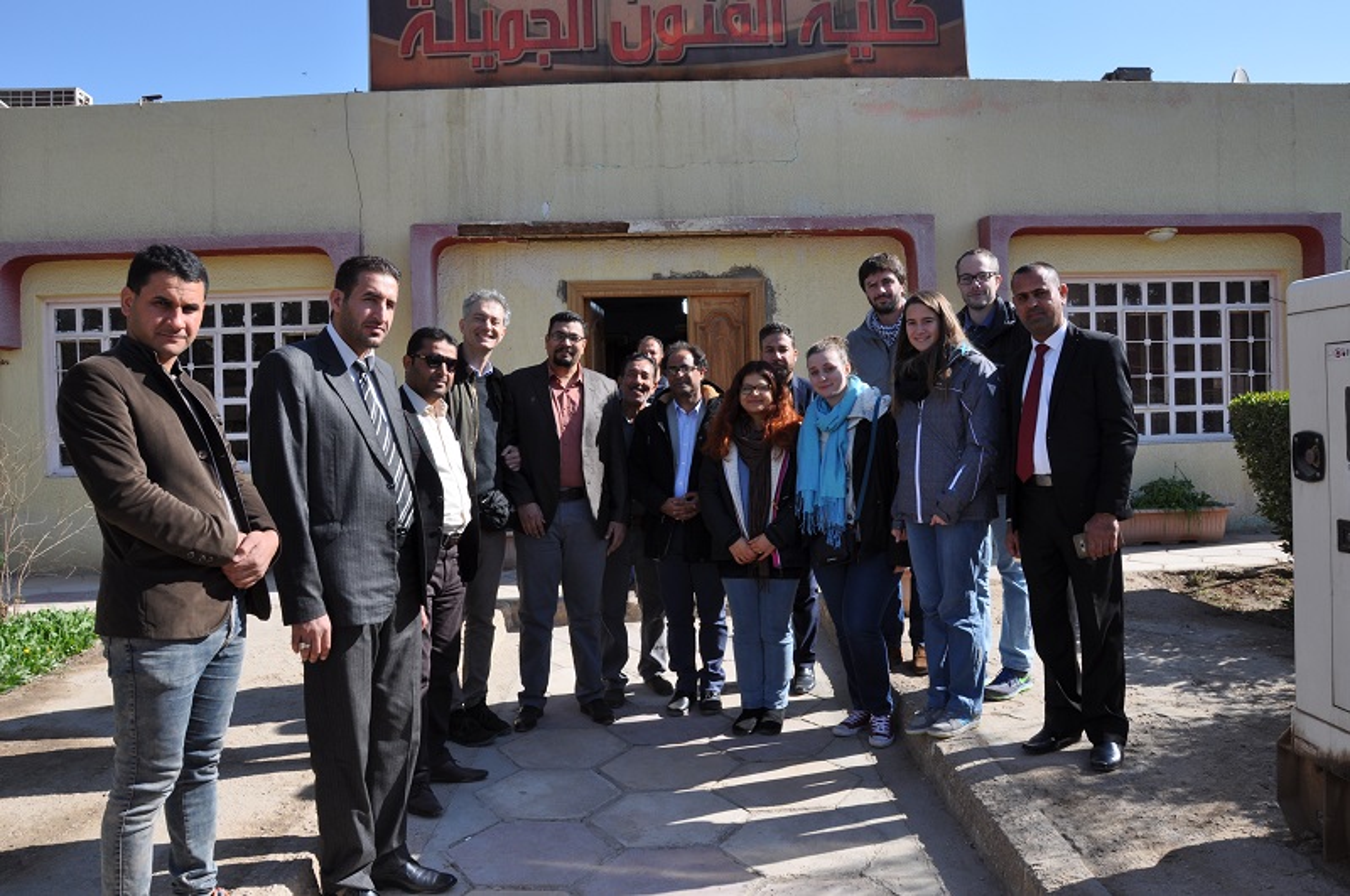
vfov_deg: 47.8
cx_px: 675
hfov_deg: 67.5
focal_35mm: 27
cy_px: 448
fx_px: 1011
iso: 200
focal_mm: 18
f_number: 11
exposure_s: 1/125
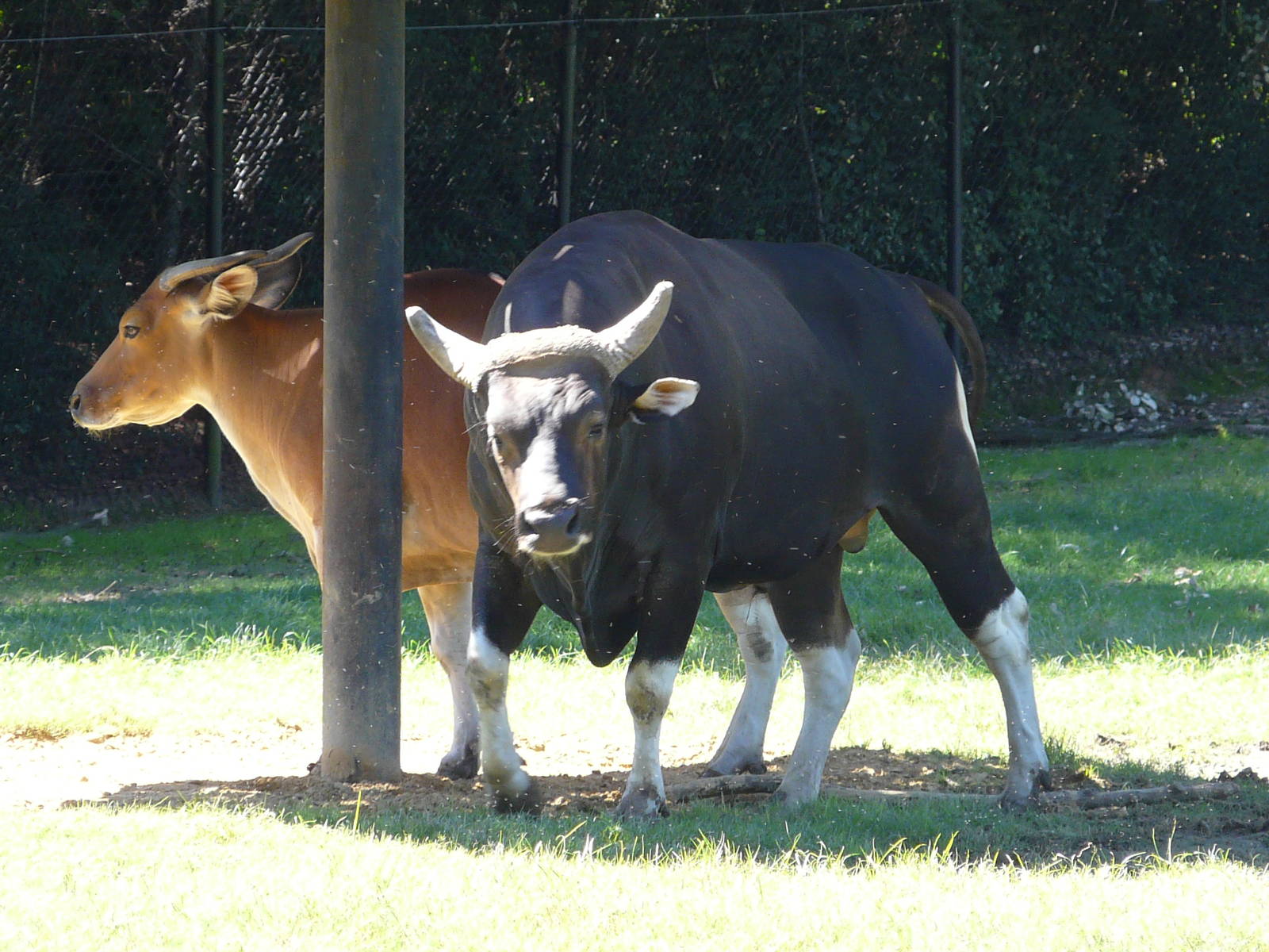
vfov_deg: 3.5
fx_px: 15544
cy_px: 476
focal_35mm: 424
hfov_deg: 4.7
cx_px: 634
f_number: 3.6
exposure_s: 1/80
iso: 100
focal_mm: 43.7
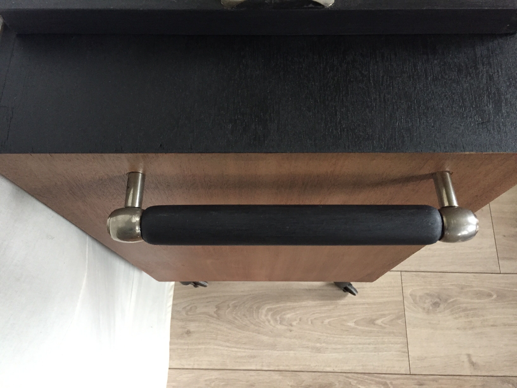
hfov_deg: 61.7
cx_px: 258
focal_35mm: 29
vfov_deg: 48.2
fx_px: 433
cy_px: 194
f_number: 2.2
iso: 250
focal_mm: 4.15
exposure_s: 1/20
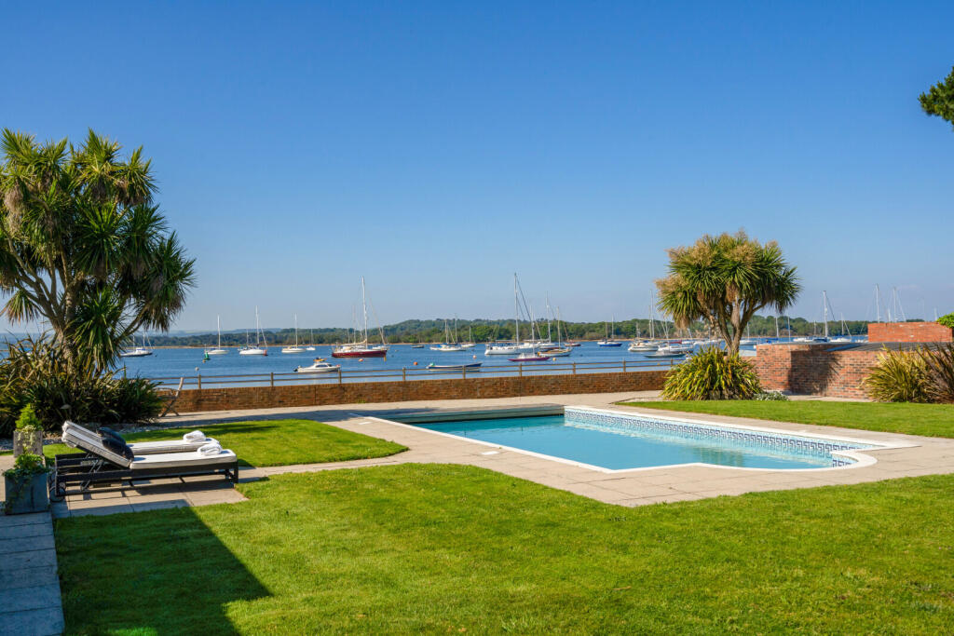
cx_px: 477
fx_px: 928
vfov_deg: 37.9
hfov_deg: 54.4
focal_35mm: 35
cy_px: 318
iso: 400
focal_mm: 35
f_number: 11
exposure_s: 1/800
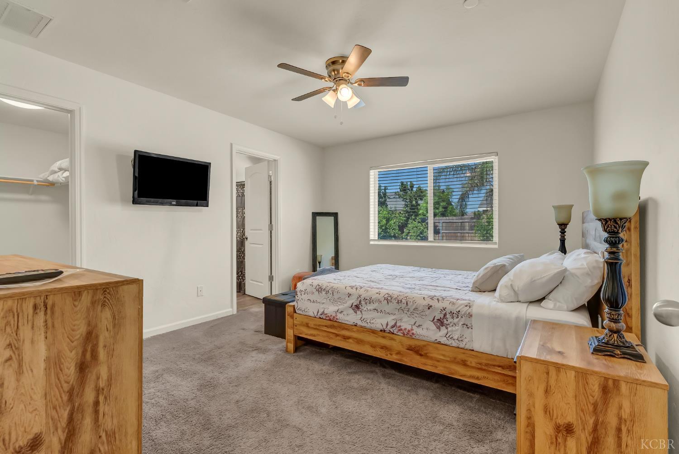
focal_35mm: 16
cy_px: 227
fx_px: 302
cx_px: 340
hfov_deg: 96.7
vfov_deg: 73.8
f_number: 10
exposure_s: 1/160
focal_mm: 16
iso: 1600
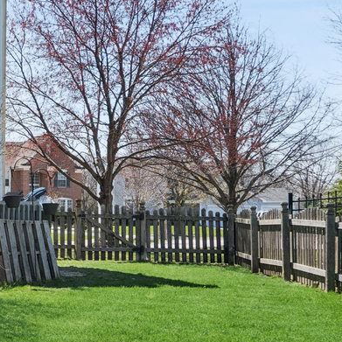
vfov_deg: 23.3
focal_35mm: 74
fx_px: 827
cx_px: -188
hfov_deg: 19.8
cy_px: 121
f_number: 8
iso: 320
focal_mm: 14
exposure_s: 1/640
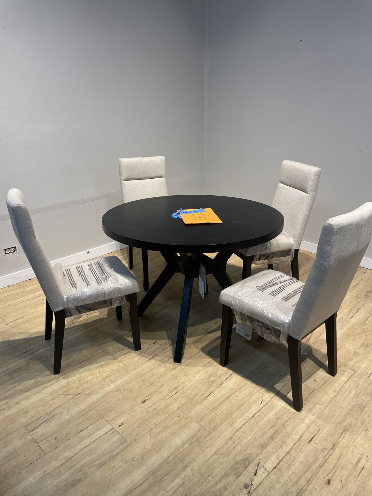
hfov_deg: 53.1
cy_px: 248
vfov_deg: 67.3
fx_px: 373
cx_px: 186
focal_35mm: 26
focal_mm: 4.2
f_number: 1.6
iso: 80
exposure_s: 1/60
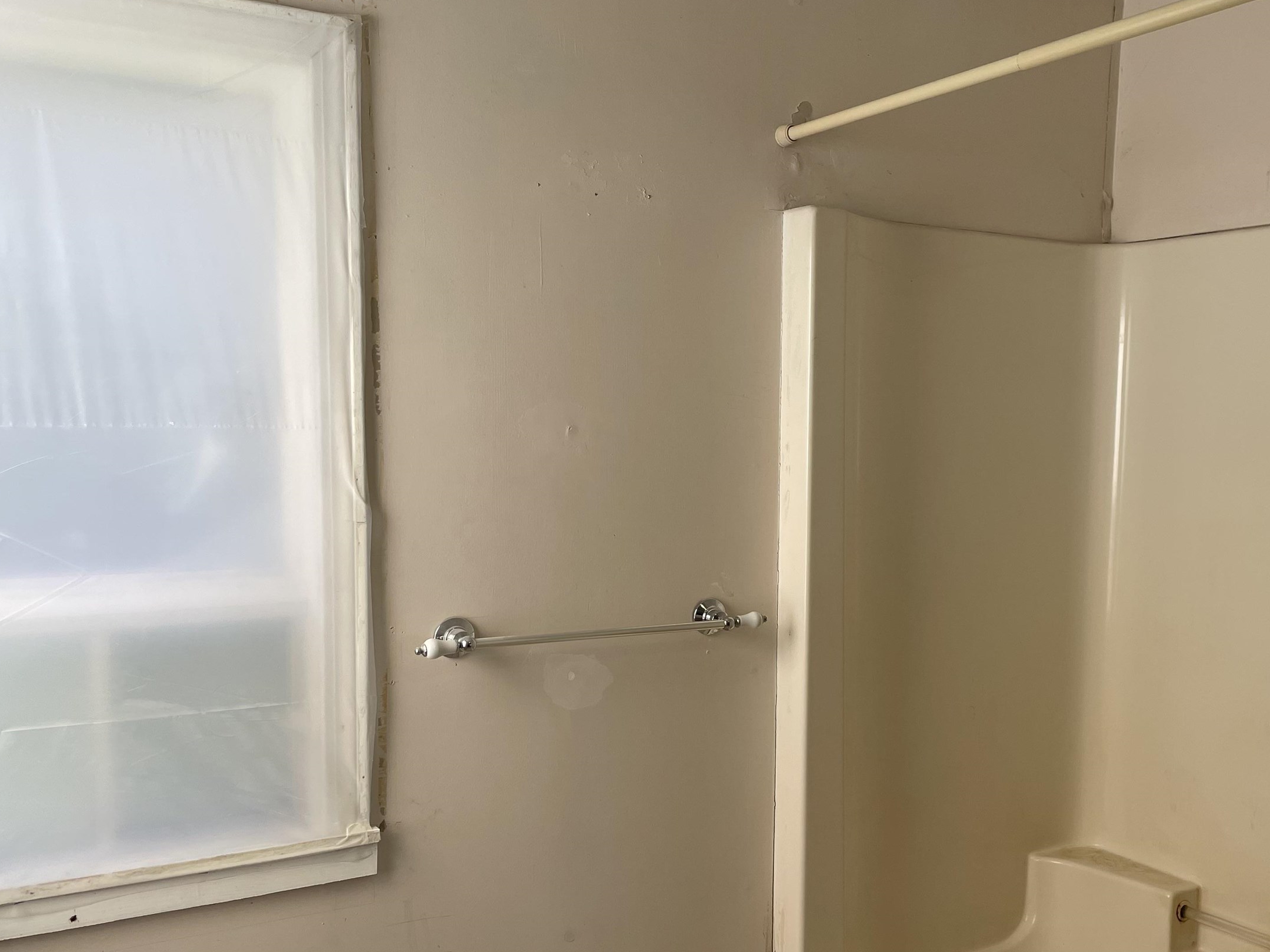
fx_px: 1357
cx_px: 801
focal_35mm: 37
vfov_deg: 38.5
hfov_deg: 49.6
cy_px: 557
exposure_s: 1/235
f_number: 1.6
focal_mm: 4.2
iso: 32
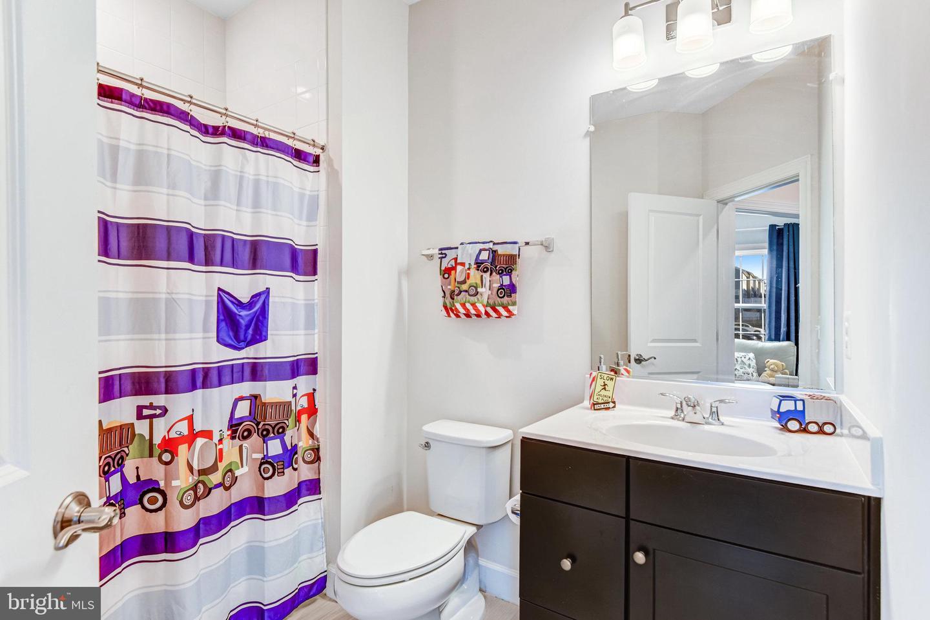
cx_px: 465
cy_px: 310
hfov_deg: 93.3
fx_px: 439
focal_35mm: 17
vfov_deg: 70.5
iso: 400
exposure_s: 1/20
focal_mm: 17
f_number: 8
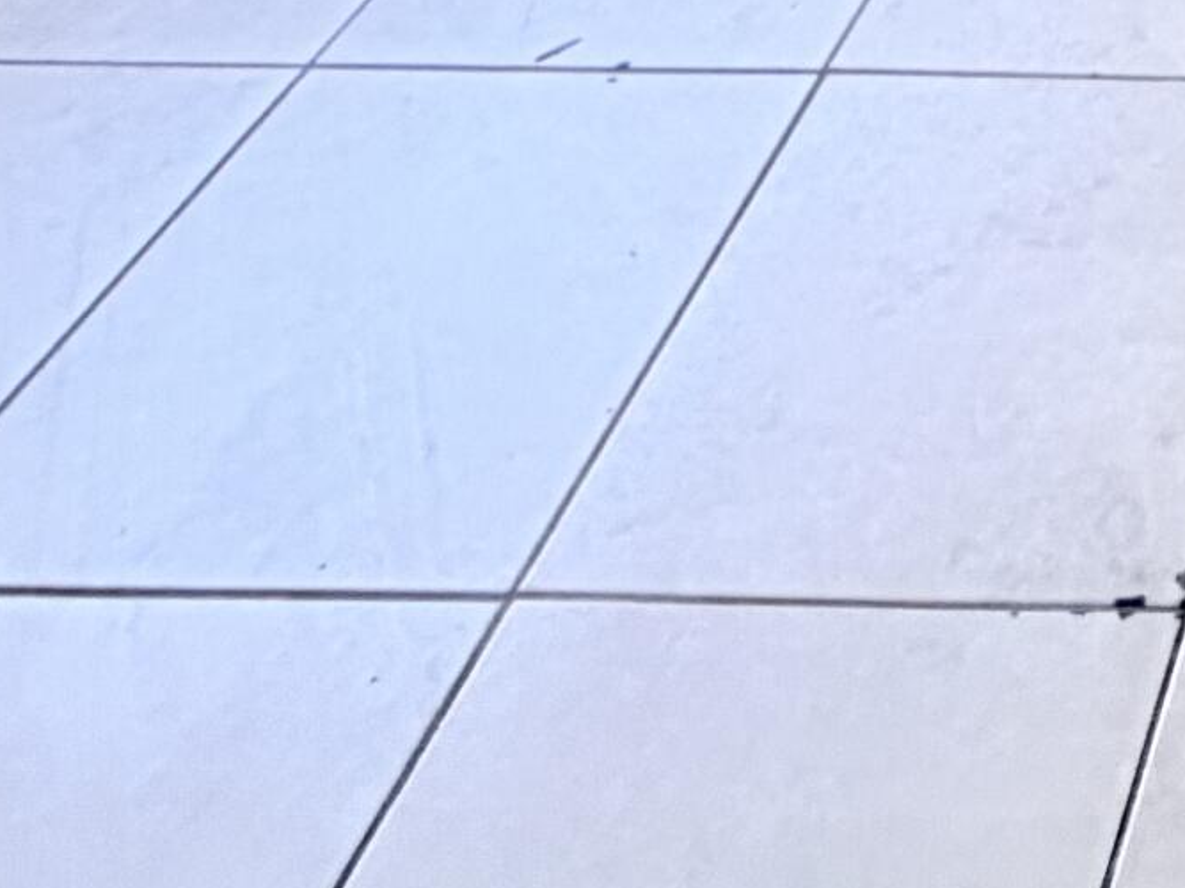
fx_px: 2156
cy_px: -995
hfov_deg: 23.5
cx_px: 1848
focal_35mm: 63
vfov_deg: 16.4
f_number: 2.2
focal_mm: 2.22
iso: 200
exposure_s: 1/60
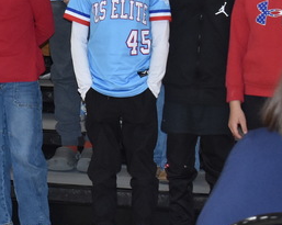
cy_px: -7
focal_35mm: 309
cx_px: -129
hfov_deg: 6.2
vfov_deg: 5.0
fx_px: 2575
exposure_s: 1/60
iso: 1250
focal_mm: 55
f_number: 5.6
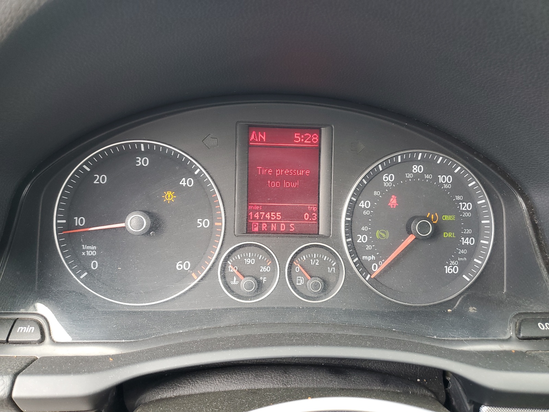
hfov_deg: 67.3
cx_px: 274
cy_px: 206
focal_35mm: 26
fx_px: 412
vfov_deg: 53.1
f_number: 1.5
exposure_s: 1/60.2
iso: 59
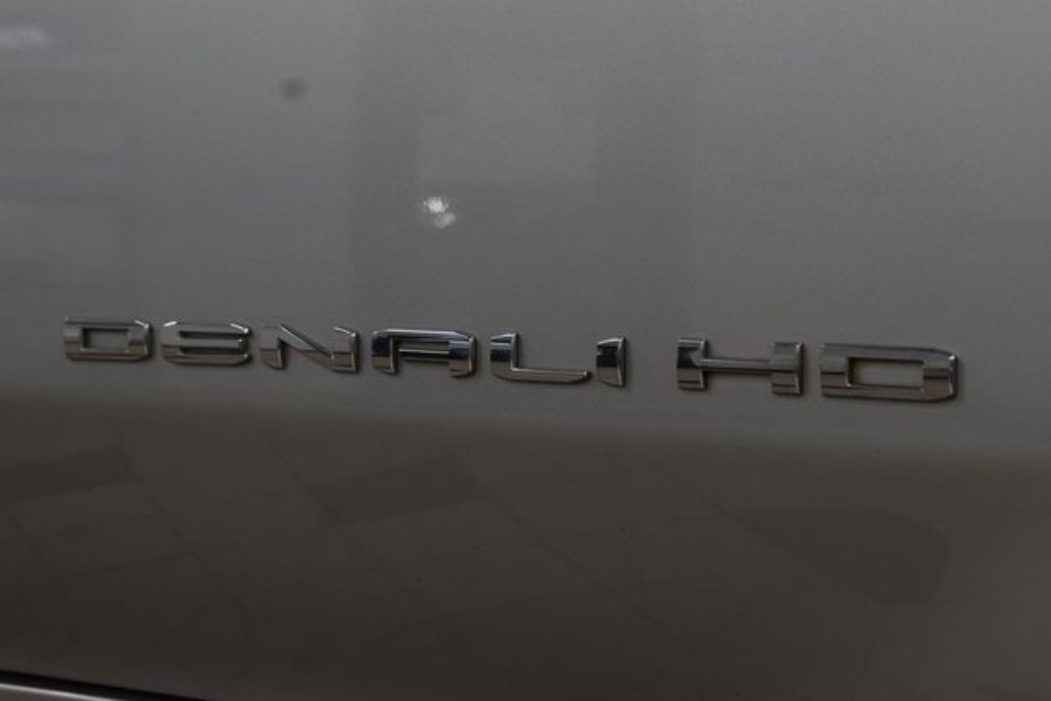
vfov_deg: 16.3
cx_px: 526
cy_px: 350
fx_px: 2453
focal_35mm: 84
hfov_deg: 24.2
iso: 560
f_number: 7.1
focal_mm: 56
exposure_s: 1/30
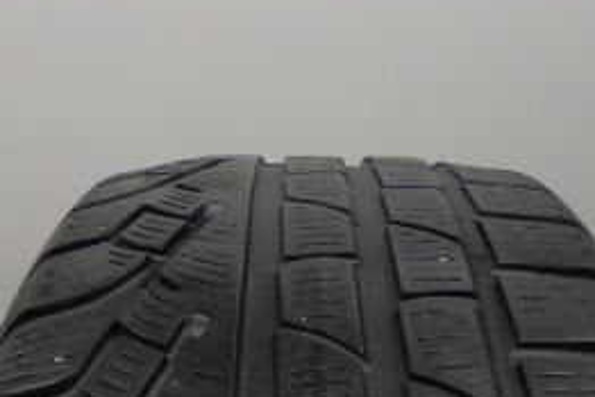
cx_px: 291
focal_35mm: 66
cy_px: 191
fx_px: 1091
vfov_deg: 20.6
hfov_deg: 30.5
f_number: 3.5
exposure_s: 1/30
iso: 100
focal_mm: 4.6
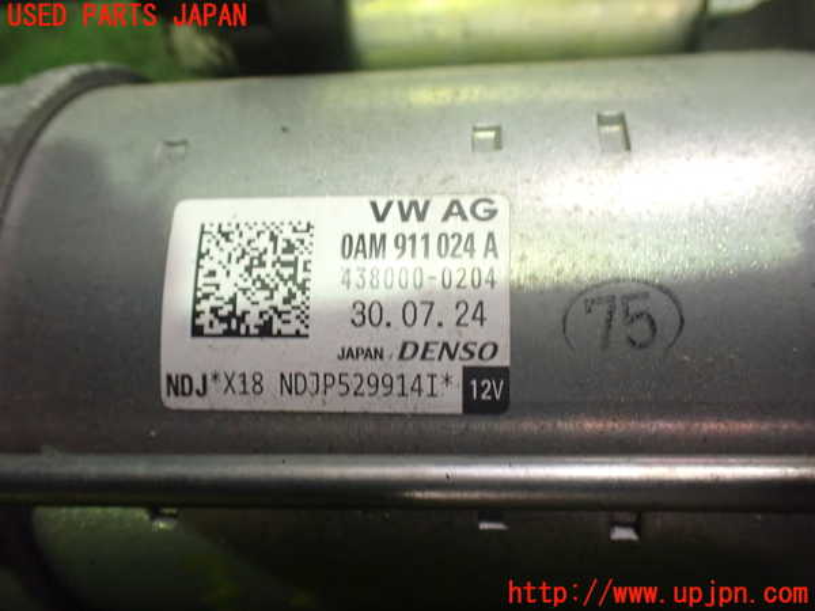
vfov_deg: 46.8
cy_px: 306
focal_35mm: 30
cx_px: 408
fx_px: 706
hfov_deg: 60.0
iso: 800
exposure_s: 1/40
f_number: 2.3
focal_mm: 5.4
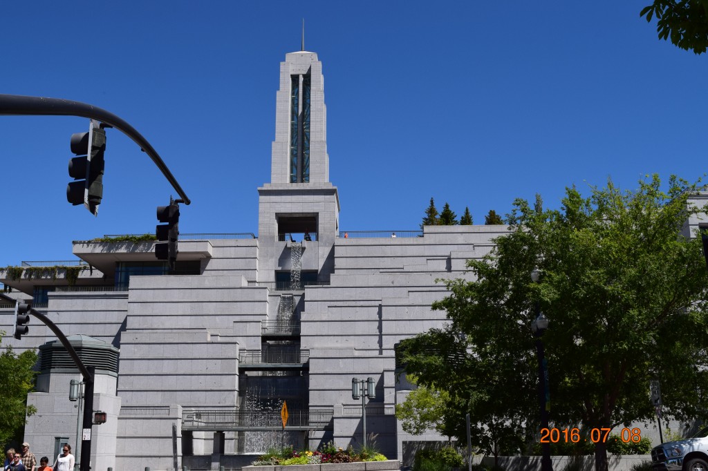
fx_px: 855
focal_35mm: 44
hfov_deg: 45.0
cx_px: 354
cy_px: 236
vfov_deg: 30.8
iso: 320
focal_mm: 29
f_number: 11
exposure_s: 1/500
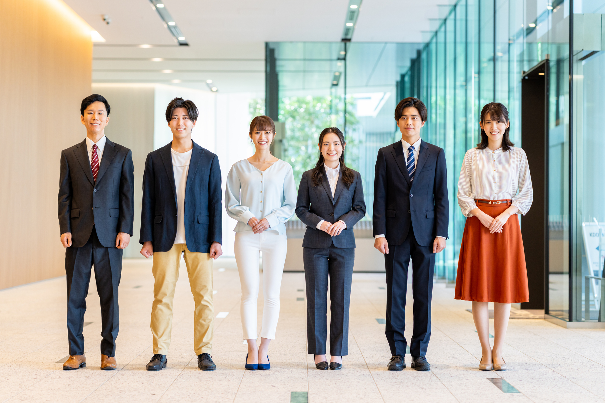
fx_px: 1428
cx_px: 302
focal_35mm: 85
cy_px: 202
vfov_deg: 16.1
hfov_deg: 23.9
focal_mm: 85
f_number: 2.5
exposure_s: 1/200
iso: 640
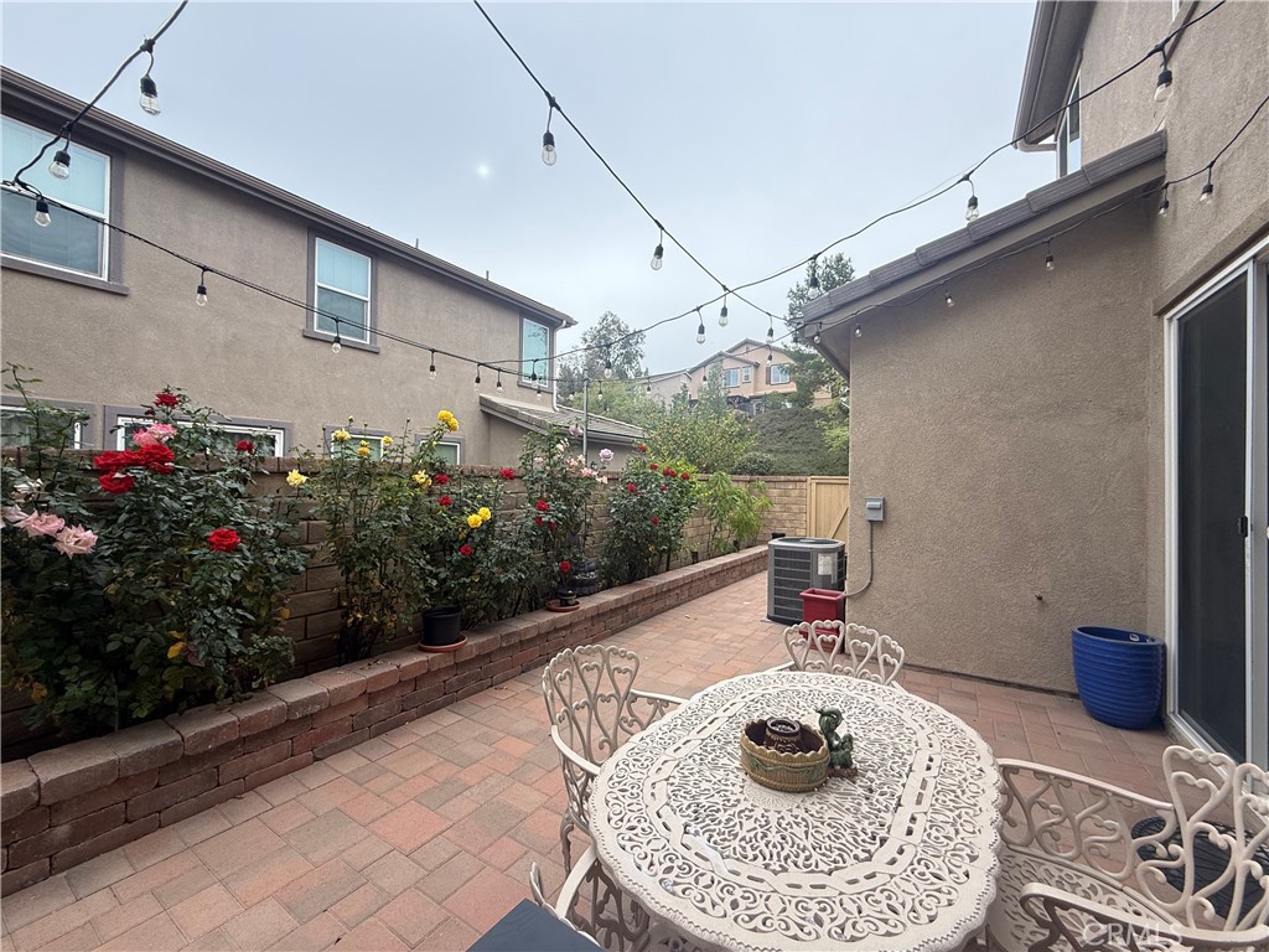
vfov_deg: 85.7
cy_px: 476
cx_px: 634
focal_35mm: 14
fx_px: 513
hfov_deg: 102.1
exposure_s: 1/365
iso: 64
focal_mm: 2.22
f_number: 2.2
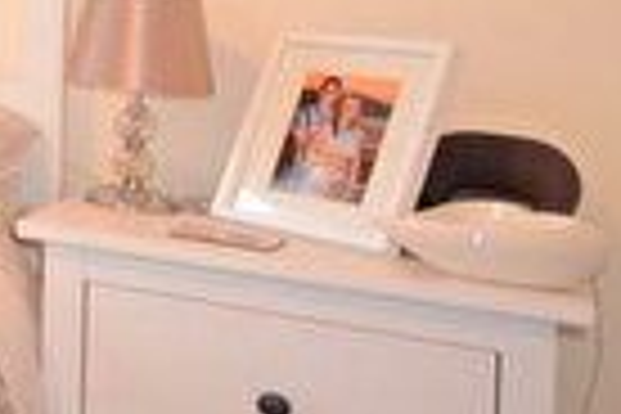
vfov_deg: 17.0
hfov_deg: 15.8
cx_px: -810
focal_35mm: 76
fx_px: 1311
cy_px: -115
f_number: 5.6
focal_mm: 10
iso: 2500
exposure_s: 1/100
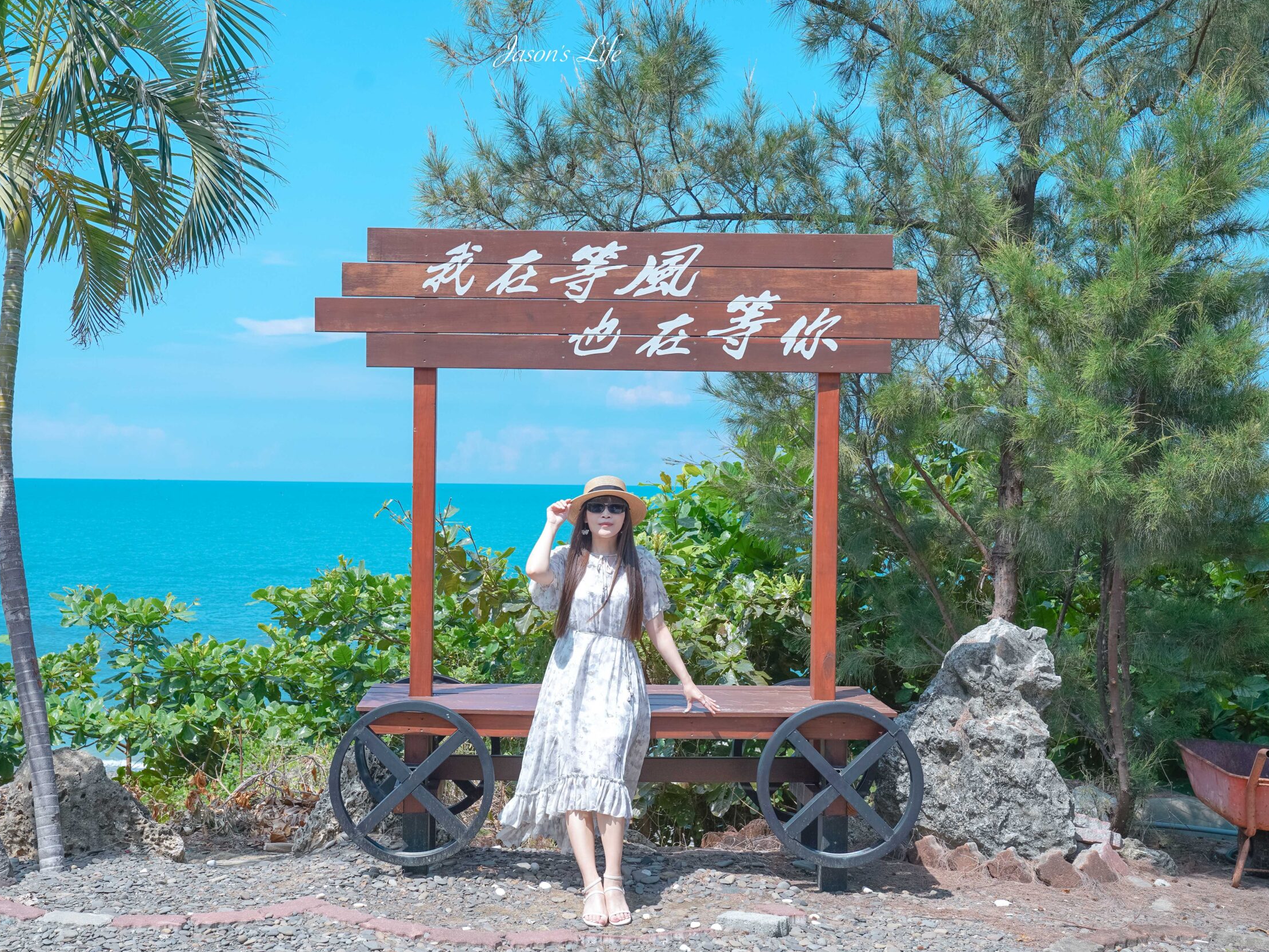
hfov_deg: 45.7
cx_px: 558
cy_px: 476
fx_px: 1503
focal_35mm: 41
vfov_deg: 35.1
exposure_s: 1/400
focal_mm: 37
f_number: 5.6
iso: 100
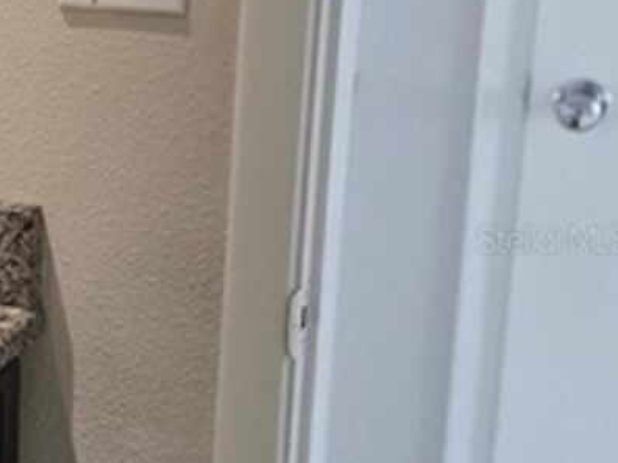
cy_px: 239
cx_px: -364
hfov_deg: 17.4
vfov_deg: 14.9
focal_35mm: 99
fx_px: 1767
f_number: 1.7
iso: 250
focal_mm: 6.3
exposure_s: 1/120
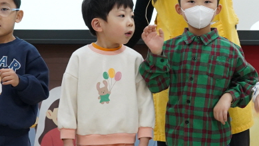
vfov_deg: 11.5
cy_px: 20
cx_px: 201
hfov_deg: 20.2
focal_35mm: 105
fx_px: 721
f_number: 7.1
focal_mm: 30
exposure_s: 1/80
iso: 2500
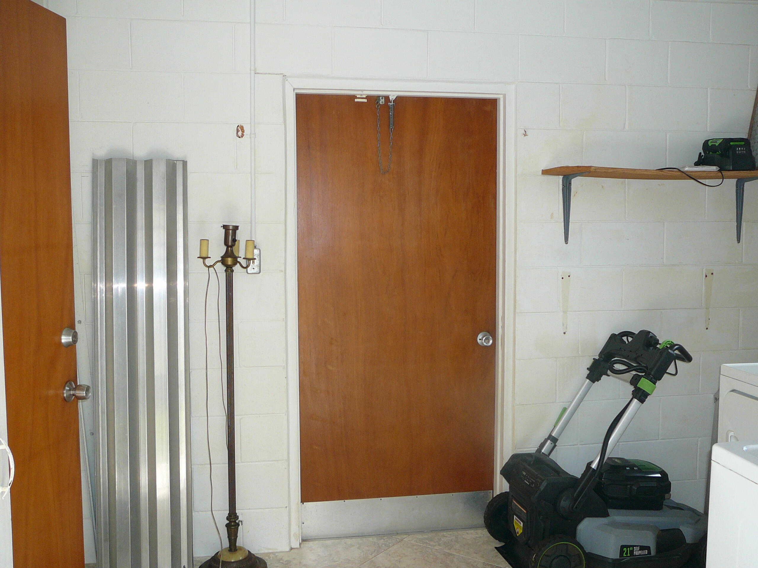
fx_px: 766
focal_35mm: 35
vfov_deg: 40.7
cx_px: 379
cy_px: 284
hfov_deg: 52.6
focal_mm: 5.2
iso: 80
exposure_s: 1/60
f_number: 2.8
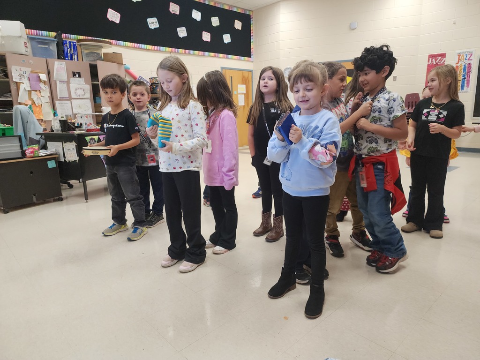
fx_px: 319
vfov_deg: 58.9
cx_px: 240
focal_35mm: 23
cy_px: 180
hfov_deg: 73.9
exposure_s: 1/120
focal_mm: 6.4
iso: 250
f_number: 1.8
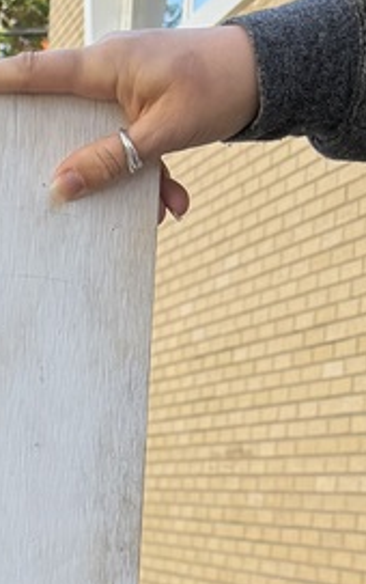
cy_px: 856
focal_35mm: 96
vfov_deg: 19.2
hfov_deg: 12.1
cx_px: -375
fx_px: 1528
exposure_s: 1/665
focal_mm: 6.76
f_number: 1.78
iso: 100
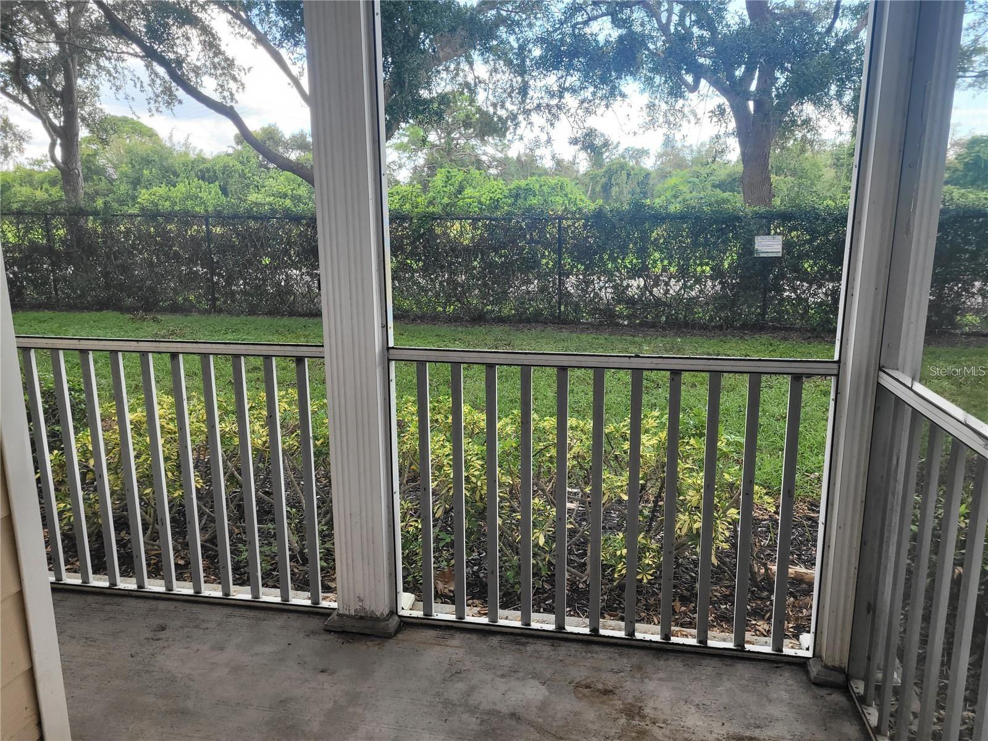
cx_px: 494
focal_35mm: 26
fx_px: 742
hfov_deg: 67.3
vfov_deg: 53.1
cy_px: 370
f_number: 1.8
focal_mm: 5.4
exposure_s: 1/147
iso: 40
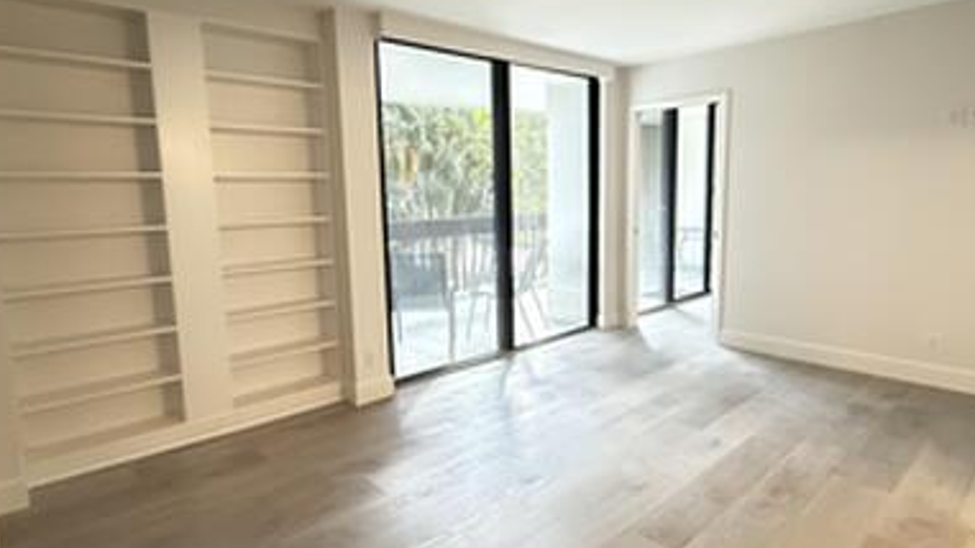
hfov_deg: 99.4
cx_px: 479
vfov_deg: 67.0
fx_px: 414
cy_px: 266
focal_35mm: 16
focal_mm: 2.22
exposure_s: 1/60
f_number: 2.2
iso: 800
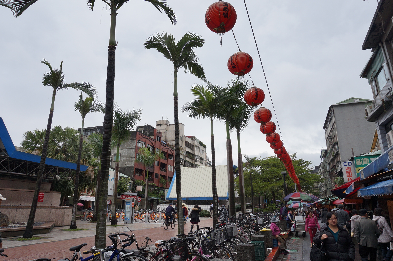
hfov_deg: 73.8
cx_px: 196
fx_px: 262
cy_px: 130
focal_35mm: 24
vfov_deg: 53.0
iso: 200
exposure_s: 1/125
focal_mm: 16
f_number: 10
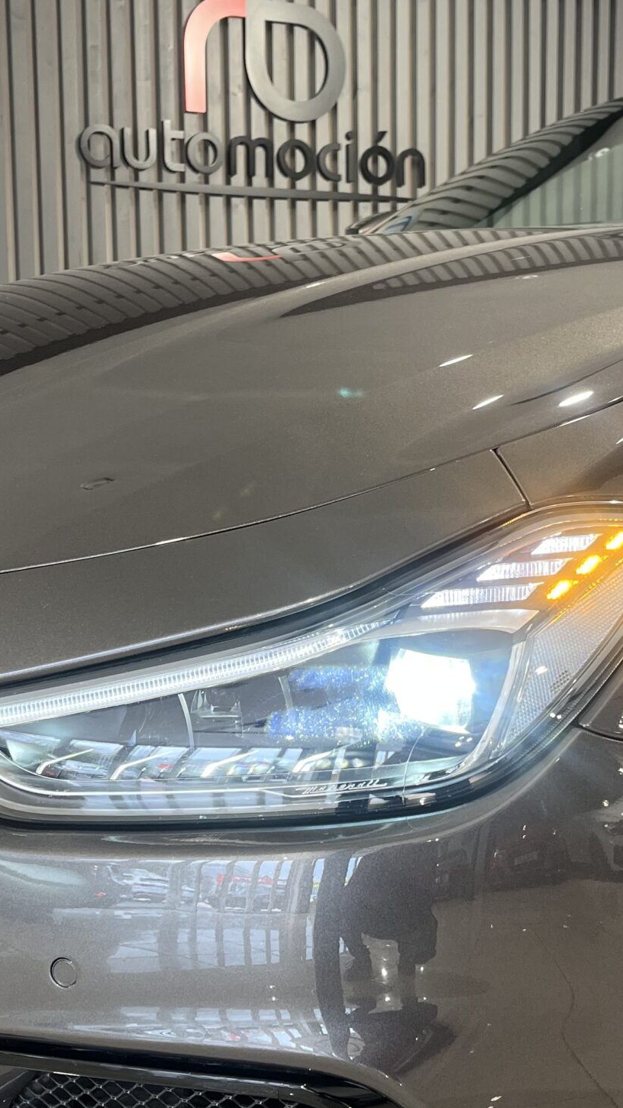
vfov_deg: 41.3
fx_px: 1468
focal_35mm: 50
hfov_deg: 23.9
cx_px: 401
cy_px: 531
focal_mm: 5.1
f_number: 1.6
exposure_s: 1/83
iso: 100
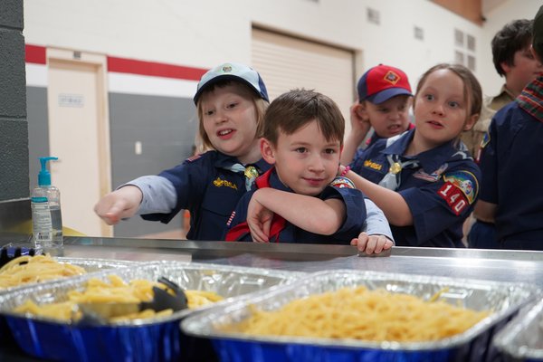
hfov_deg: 38.2
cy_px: 181
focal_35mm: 52
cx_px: 272
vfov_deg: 26.0
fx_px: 784
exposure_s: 1/160
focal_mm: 52
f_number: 4.5
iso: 4000
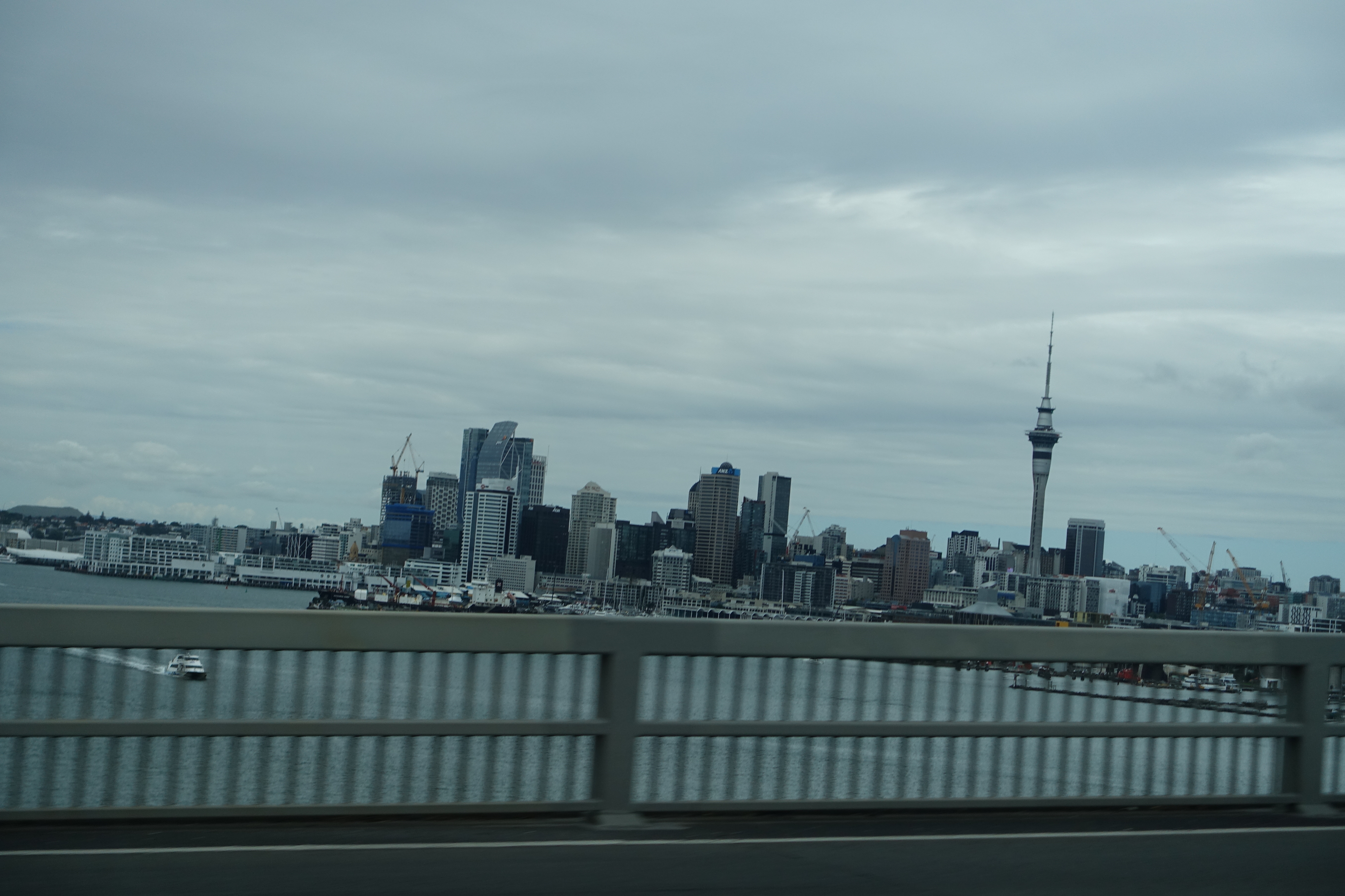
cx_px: 672
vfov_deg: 20.0
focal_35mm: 68
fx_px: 2540
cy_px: 448
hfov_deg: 29.7
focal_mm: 24.82
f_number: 4
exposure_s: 1/250
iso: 125
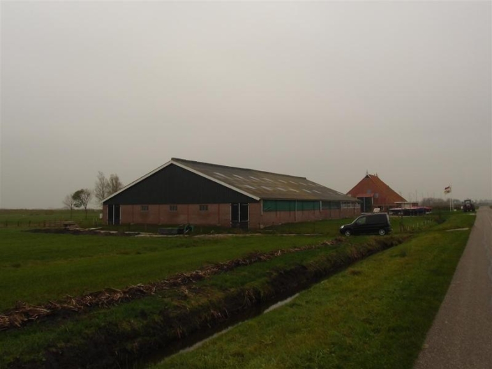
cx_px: 246
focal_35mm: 30
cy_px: 184
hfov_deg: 60.0
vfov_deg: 46.8
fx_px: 426
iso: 64
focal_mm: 5.36
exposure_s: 1/125
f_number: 3.5
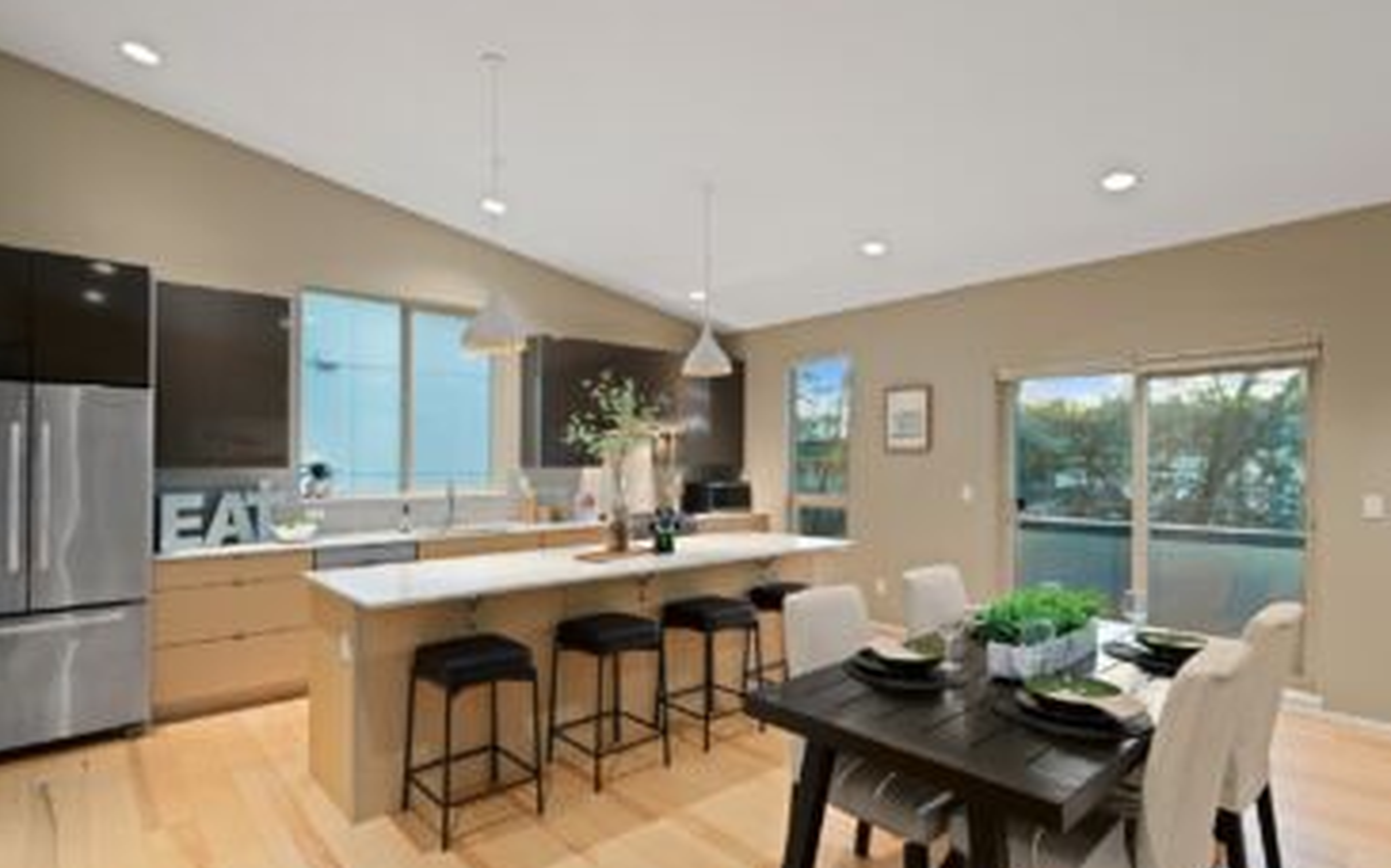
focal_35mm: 19
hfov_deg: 88.0
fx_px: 720
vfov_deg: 62.2
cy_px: 459
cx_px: 690
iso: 500
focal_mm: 17
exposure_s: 1/5
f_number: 6.3
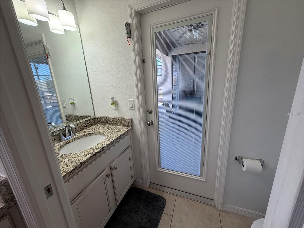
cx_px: 152
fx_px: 123
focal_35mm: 14
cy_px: 114
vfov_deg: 85.7
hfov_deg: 102.1
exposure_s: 1/120
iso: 100
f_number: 2.2
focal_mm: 2.22
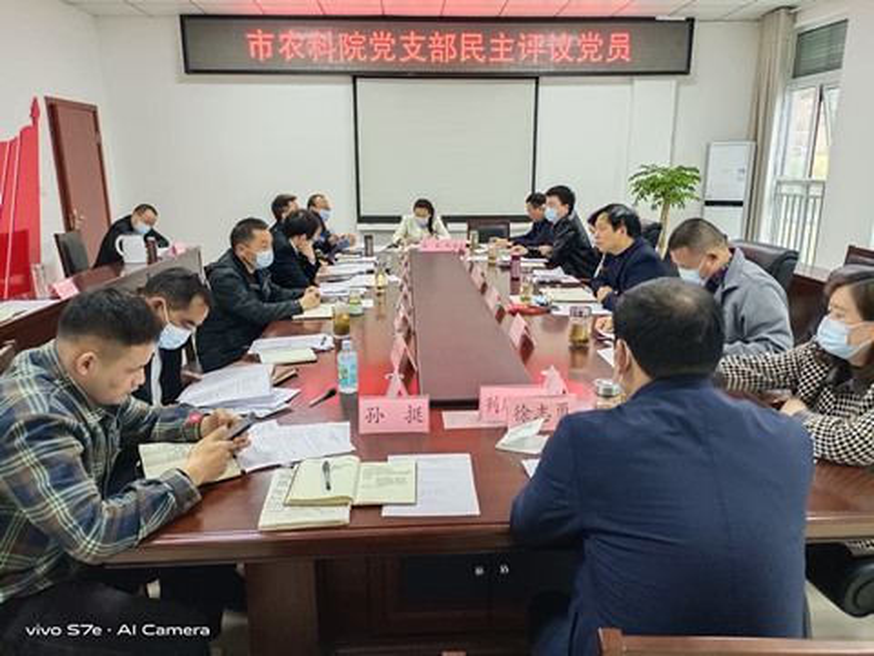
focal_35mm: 25
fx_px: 631
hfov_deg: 69.4
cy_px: 328
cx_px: 437
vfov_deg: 54.9
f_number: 1.89
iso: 3744
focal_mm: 4.71
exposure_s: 1/50
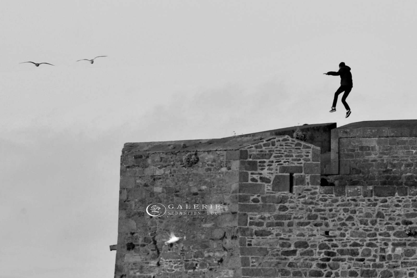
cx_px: 208
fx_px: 3475
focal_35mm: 300
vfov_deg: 4.6
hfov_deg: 6.9
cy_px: 139
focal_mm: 300
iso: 200
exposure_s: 1/640
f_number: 13
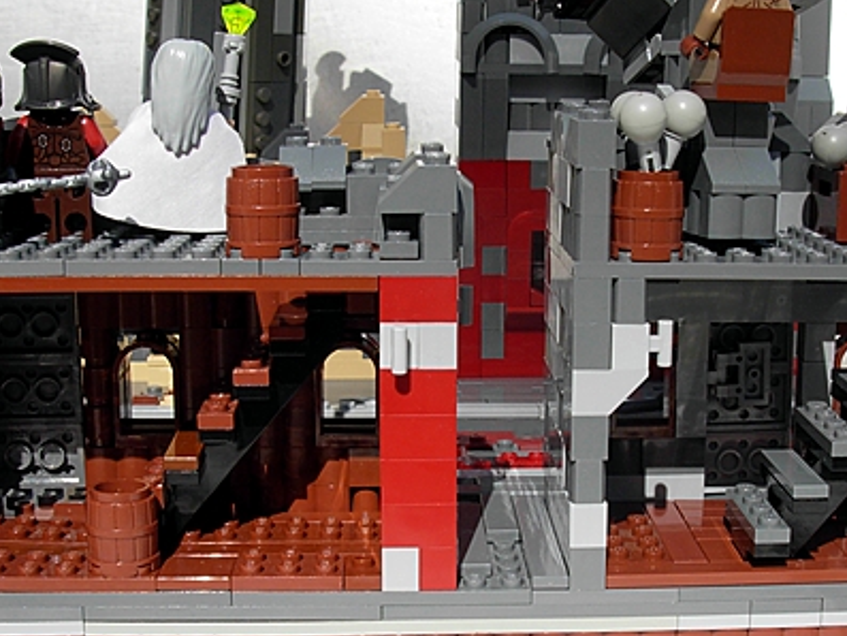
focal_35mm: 68
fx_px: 1664
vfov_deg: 21.6
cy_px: 399
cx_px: 504
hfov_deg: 28.5
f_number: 5.3
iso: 79
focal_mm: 7.5
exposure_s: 1/443
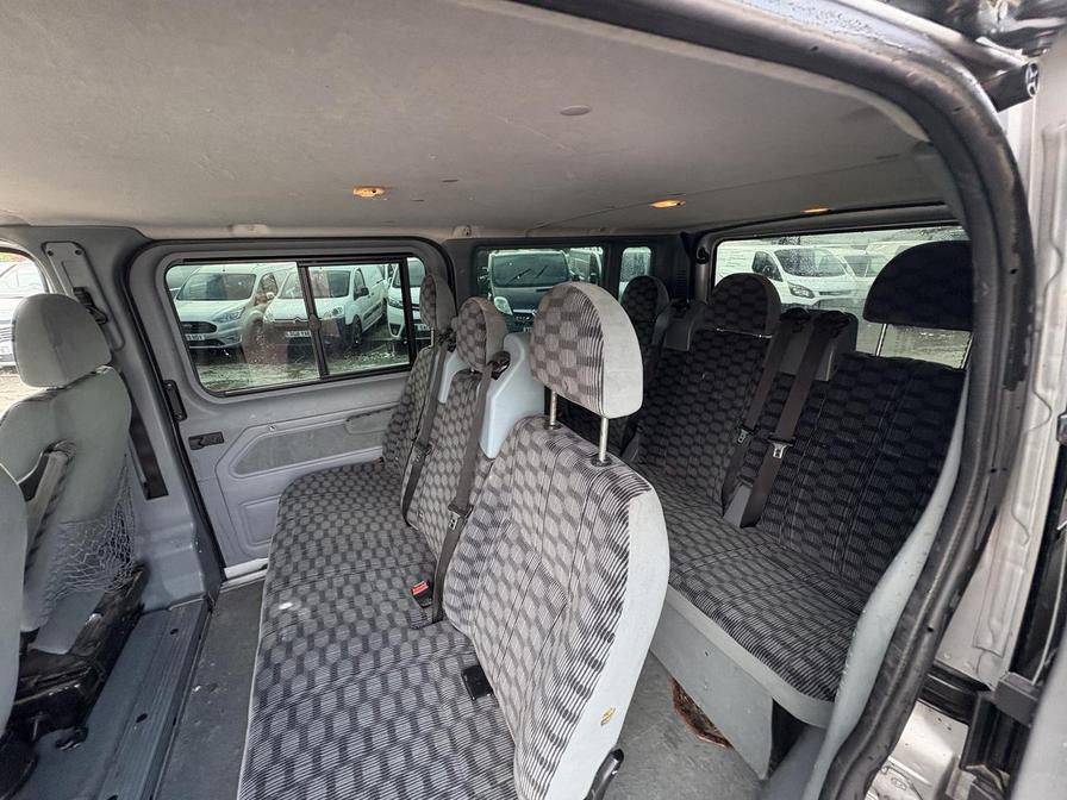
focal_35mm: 14
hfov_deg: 102.1
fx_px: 432
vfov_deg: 85.7
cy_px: 400
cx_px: 534
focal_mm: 2.22
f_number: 2.2
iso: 200
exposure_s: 1/99
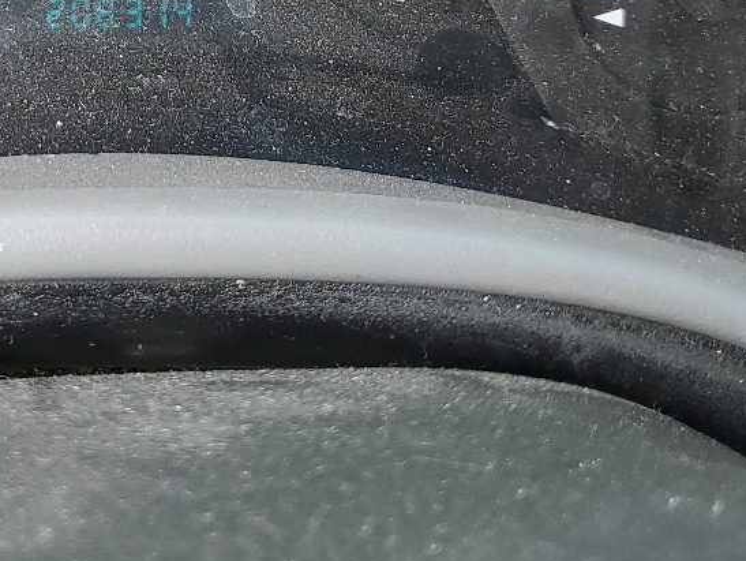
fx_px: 1639
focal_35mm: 76
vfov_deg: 18.5
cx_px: 142
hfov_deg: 25.2
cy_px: -87
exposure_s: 1/120
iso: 54
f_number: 1.5
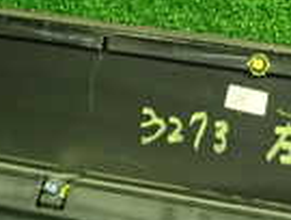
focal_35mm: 133
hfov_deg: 14.5
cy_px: 201
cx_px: 302
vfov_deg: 11.1
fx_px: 1121
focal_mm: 5.4
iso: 400
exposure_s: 1/30
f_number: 2.3
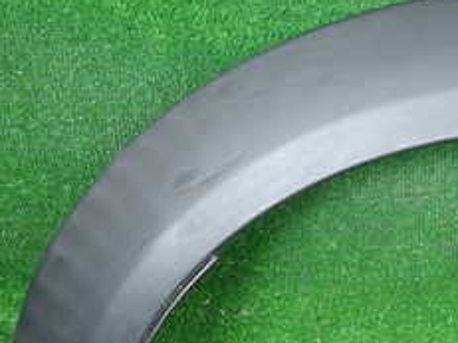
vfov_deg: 22.0
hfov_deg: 27.1
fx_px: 860
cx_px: 515
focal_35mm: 65
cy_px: 311
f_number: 2
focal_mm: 4.5
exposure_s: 1/60
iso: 100
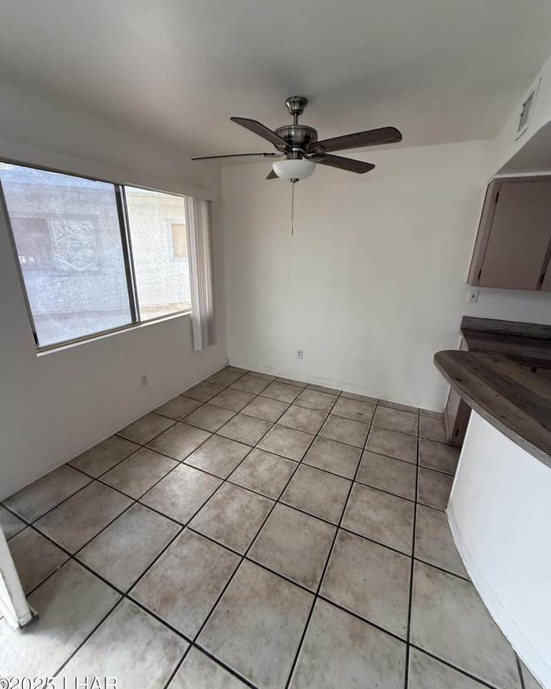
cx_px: 276
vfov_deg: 96.8
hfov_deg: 84.0
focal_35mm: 15
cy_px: 342
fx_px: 306
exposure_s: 1/99
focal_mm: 2.22
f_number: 2.2
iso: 320
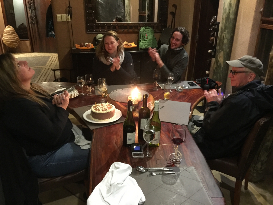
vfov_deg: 48.2
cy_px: 102
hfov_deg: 61.7
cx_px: 136
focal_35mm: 29
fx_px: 229
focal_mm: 4.15
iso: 200
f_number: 2.2
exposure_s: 1/4
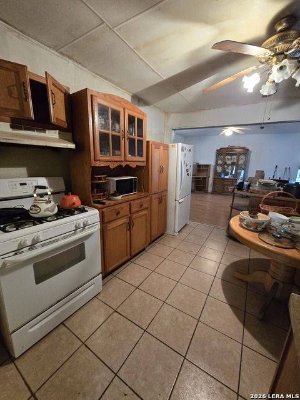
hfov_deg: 89.9
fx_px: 150
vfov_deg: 106.2
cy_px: 200
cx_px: 150
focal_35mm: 13
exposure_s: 1/60
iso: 800
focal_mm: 2.2
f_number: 2.2
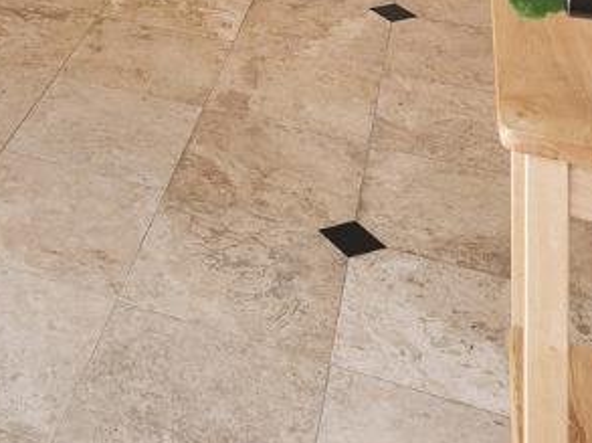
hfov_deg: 25.7
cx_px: -93
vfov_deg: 15.4
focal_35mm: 69
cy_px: -521
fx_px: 1179
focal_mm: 14
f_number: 8
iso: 100
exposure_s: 1/40
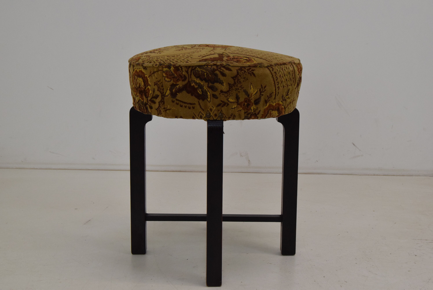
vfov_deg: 25.8
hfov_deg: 37.8
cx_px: 216
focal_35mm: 52
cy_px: 145
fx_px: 632
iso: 1600
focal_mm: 35
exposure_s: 1/320
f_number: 9
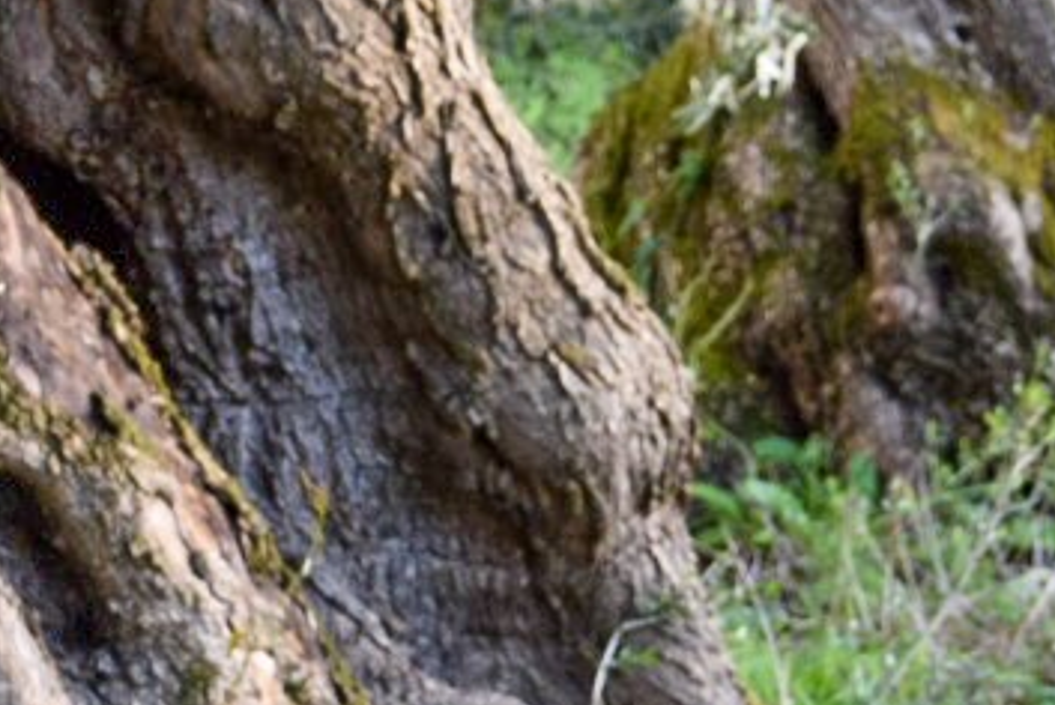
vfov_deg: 6.2
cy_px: -194
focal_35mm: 220
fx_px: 6452
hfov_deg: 9.3
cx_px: 547
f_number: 4.5
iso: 400
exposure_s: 1/80
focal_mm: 32
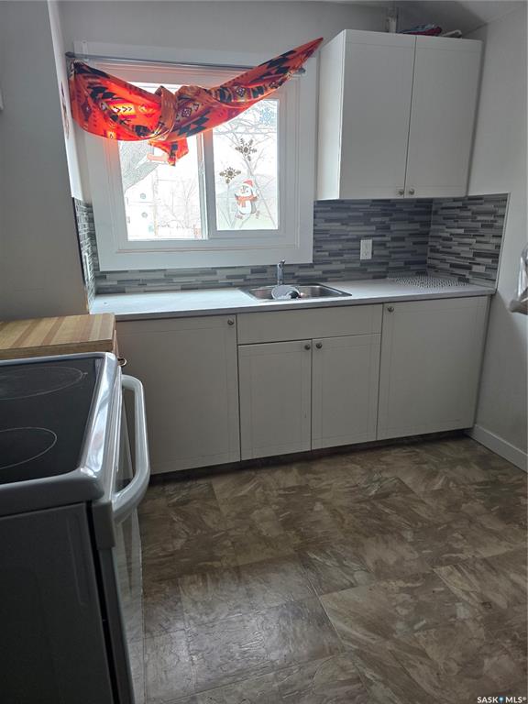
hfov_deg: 58.9
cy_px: 352
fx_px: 468
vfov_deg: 73.9
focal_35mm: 23
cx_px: 264
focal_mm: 6.3
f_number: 1.7
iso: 250
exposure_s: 1/120
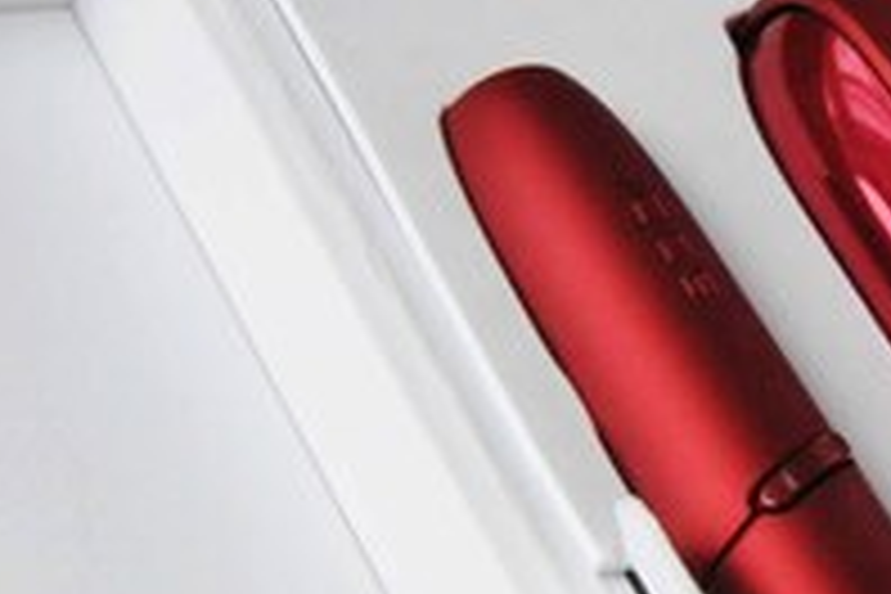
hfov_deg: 12.7
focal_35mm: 155
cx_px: 1260
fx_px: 3836
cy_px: 736
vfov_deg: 8.7
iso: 2000
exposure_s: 1/80
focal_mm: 32
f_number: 22
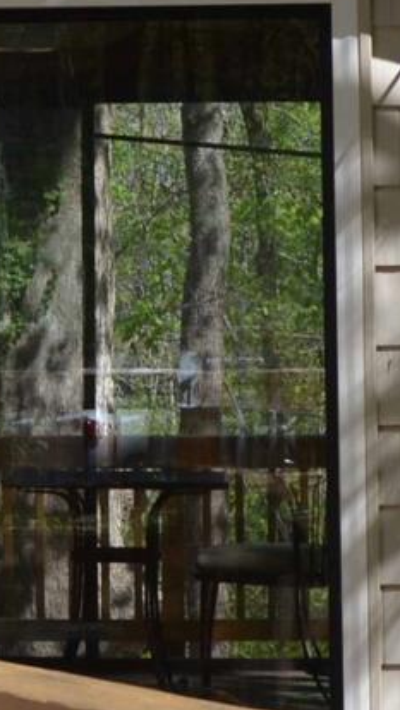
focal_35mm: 217
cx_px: 33
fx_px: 4090
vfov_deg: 9.9
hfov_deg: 5.6
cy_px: 285
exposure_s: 1/250
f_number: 8
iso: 160
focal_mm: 28
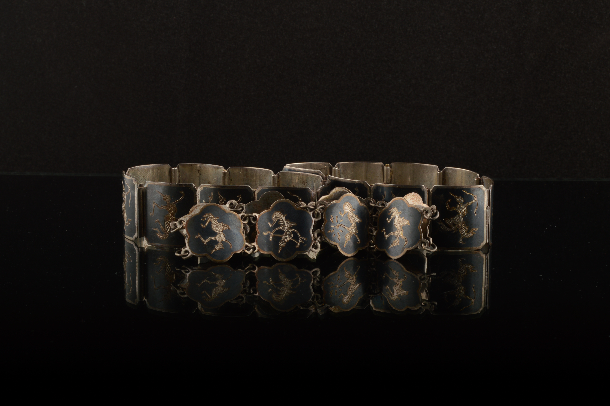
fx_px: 1524
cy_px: 203
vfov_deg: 15.2
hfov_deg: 22.6
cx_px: 305
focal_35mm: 90
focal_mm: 60
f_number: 20
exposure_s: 1/250
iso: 100
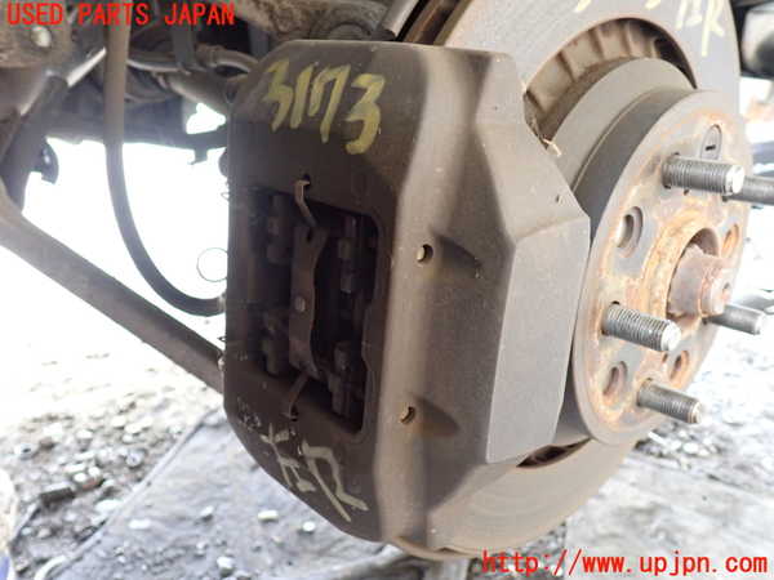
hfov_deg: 60.0
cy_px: 290
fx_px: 671
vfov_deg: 46.8
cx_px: 387
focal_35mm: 30
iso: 500
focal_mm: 5.4
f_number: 2.3
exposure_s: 1/30
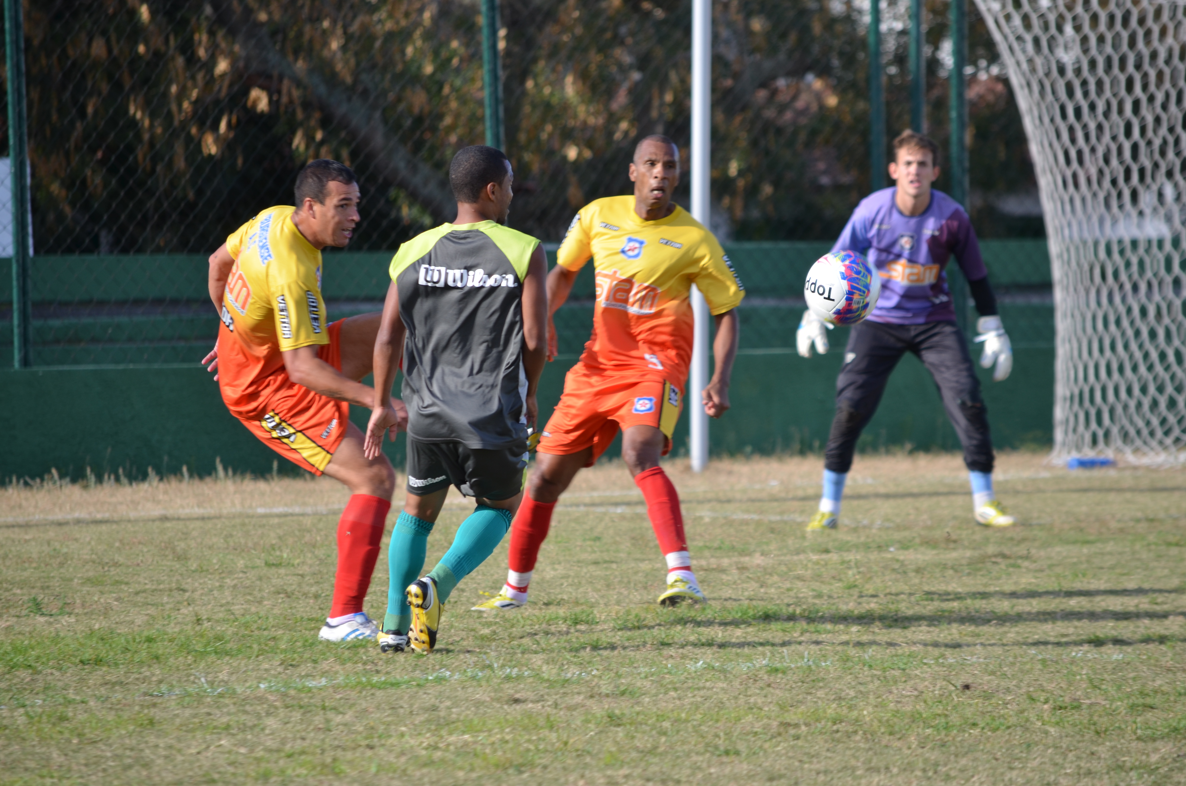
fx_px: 10849
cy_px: 393
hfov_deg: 6.3
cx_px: 593
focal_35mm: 330
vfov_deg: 4.1
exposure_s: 1/400
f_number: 5.3
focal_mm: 220
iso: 125
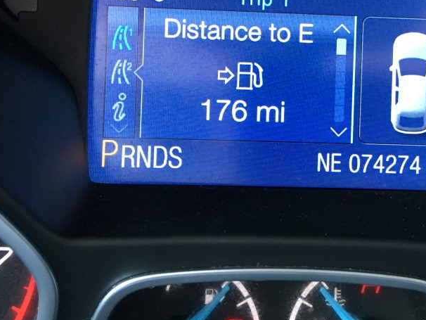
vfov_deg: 29.2
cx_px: 296
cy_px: 75
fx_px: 603
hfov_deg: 38.3
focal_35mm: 49
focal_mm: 4.15
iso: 160
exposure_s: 1/30
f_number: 2.2
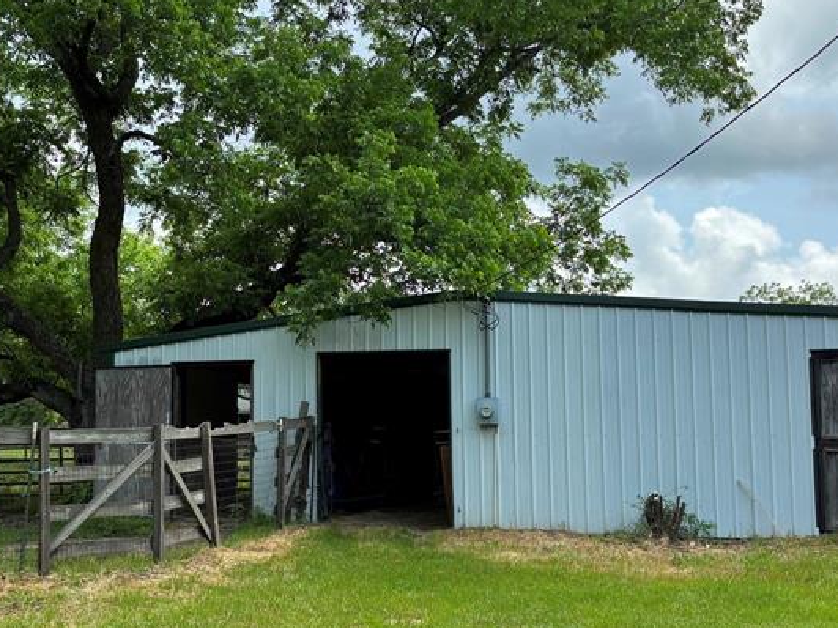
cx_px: 282
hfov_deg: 37.8
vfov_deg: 29.1
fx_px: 1210
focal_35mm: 50
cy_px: 320
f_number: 1.6
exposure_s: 1/1164
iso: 50
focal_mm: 5.96
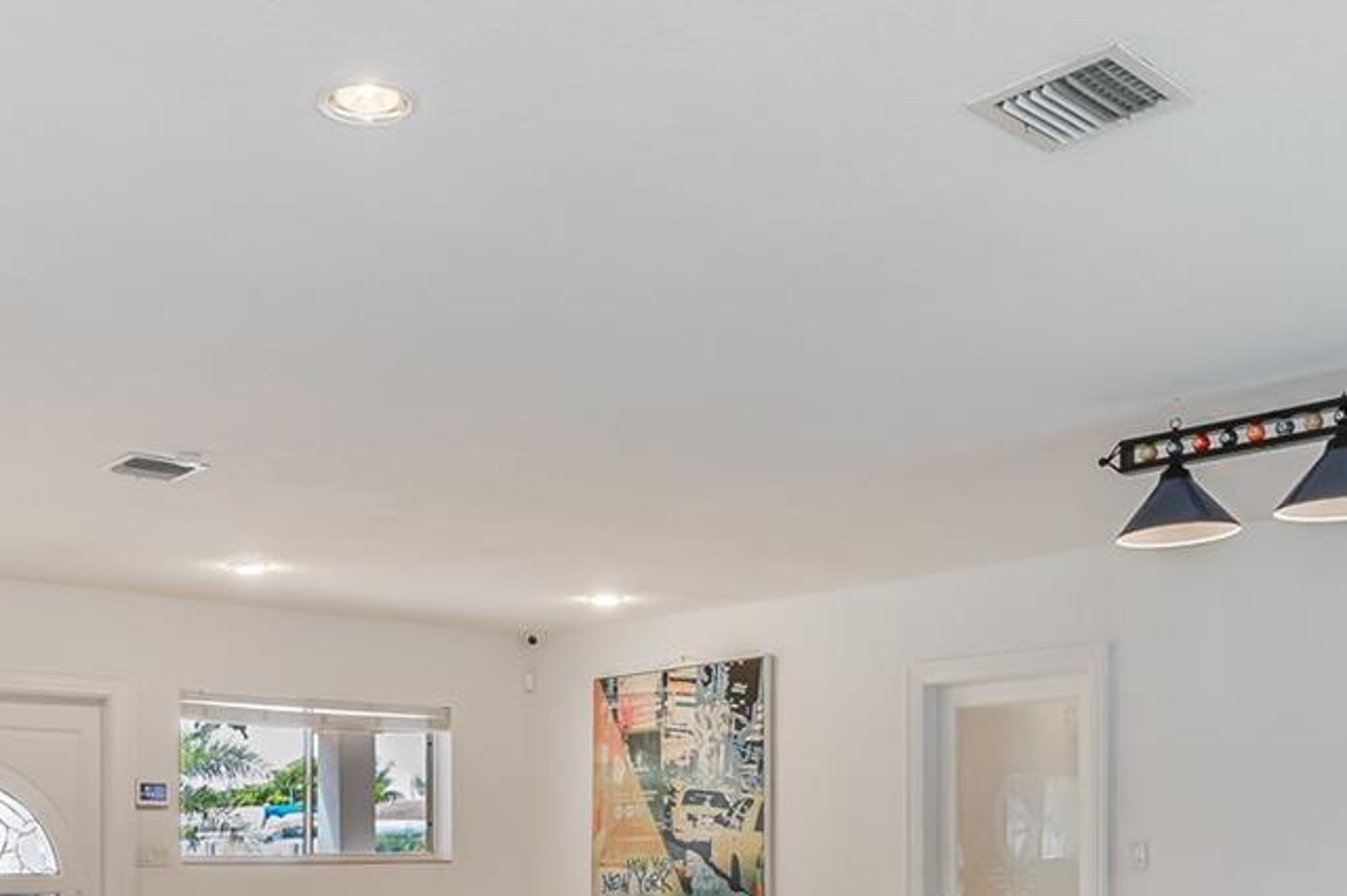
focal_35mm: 45
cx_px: 532
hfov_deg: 43.4
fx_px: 1683
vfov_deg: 28.1
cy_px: 888
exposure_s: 1/10
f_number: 9
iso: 200
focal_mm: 18
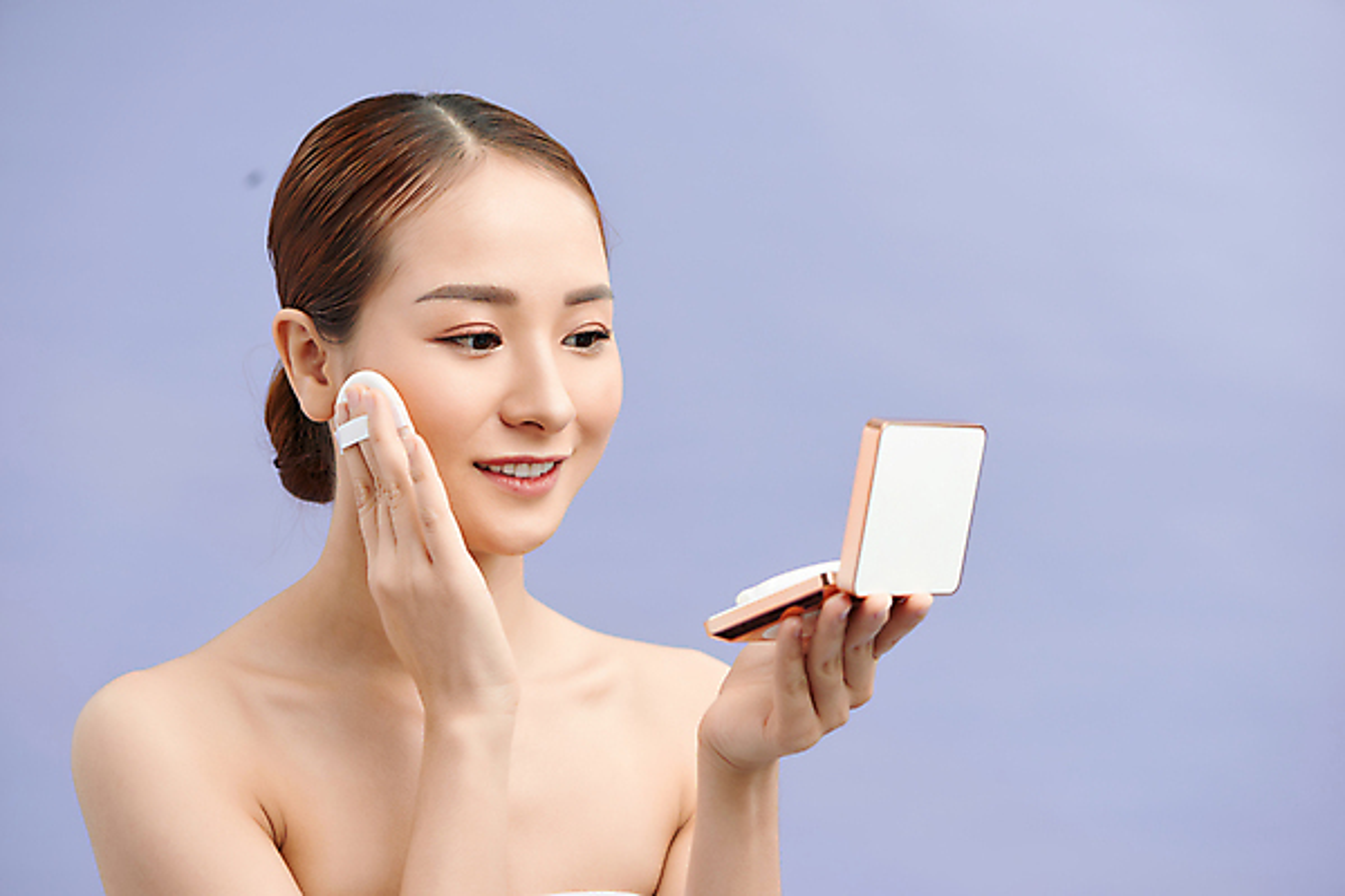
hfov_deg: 19.5
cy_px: 448
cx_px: 672
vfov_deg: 13.0
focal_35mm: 105
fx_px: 3923
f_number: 5.6
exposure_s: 1/160
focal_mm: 105
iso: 200
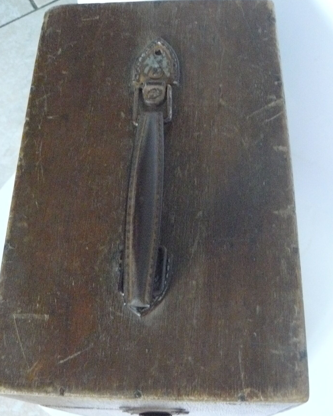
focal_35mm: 42
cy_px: 175
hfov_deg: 35.7
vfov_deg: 43.7
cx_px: 158
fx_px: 517
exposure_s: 1/13
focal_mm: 6
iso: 800
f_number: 2.8
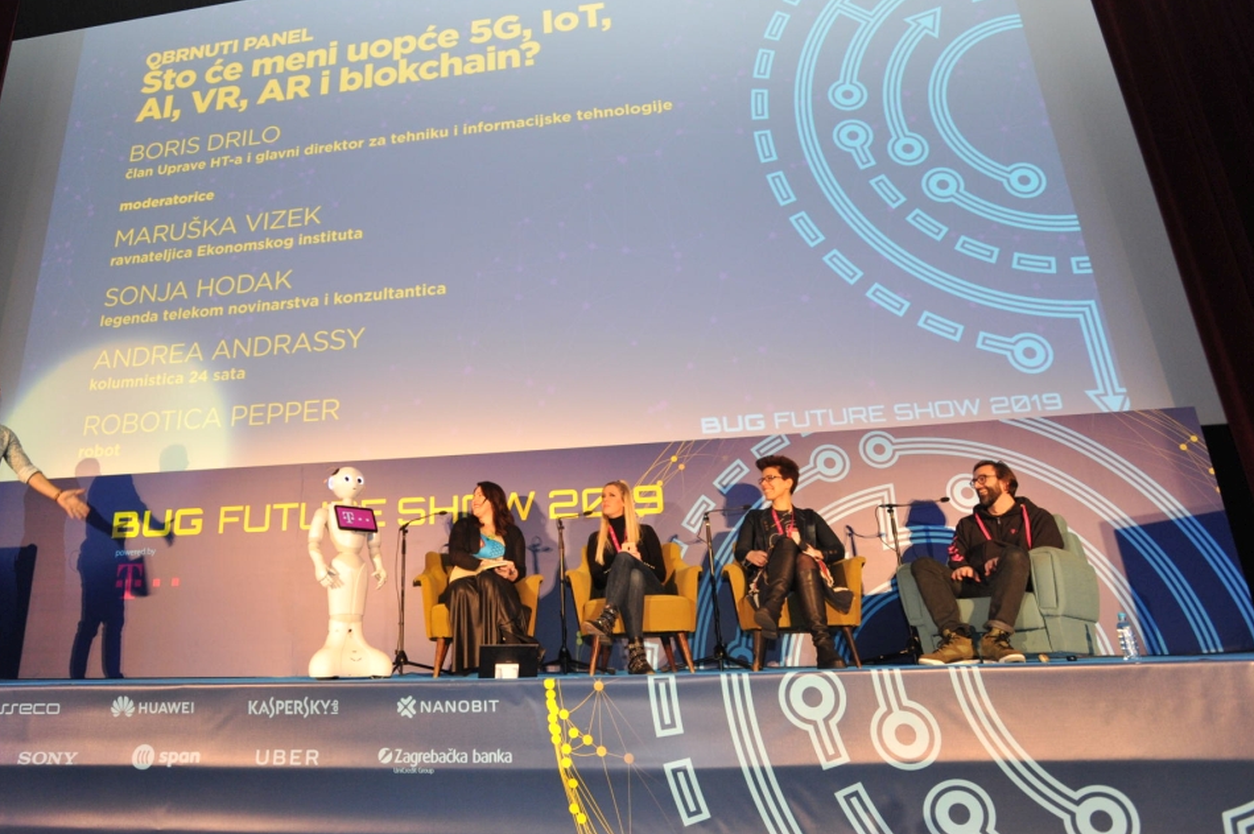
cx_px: 503
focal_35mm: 24
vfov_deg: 53.0
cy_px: 380
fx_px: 835
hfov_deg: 73.0
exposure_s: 1/80
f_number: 4
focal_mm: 19
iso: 2500
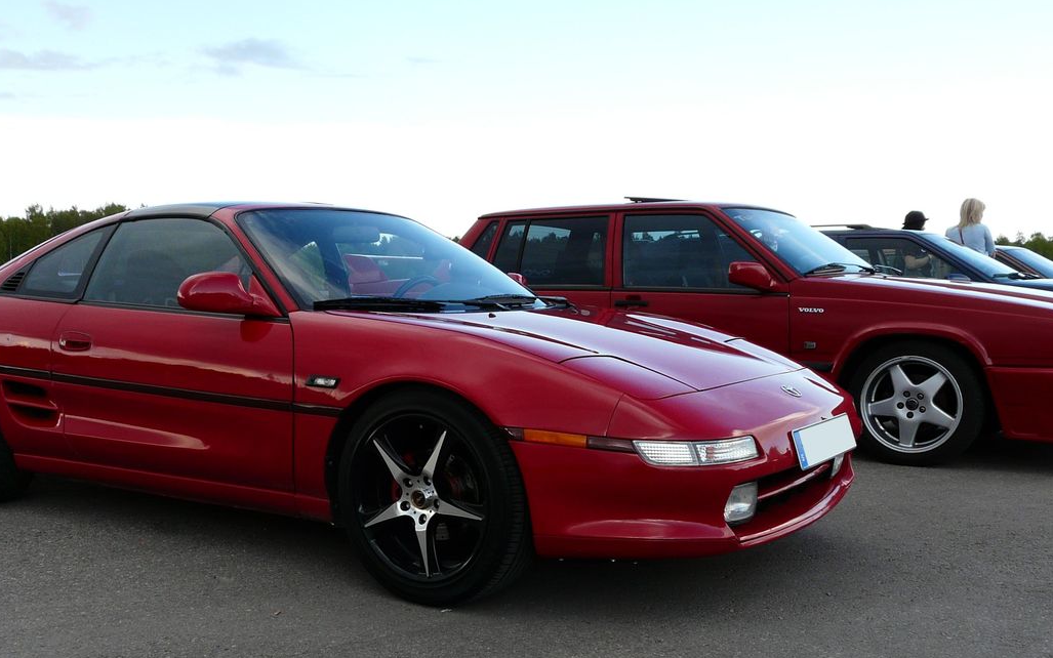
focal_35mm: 37
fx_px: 1062
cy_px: 390
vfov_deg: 34.3
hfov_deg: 52.6
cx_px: 450
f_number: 4
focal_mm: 4.6
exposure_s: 1/160
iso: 100
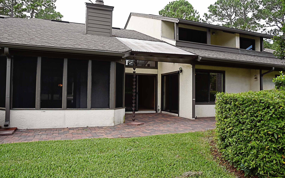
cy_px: 82
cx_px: 142
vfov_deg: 49.2
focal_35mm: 25
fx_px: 194
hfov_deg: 72.5
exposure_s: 1/50
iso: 200
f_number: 9
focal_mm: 24
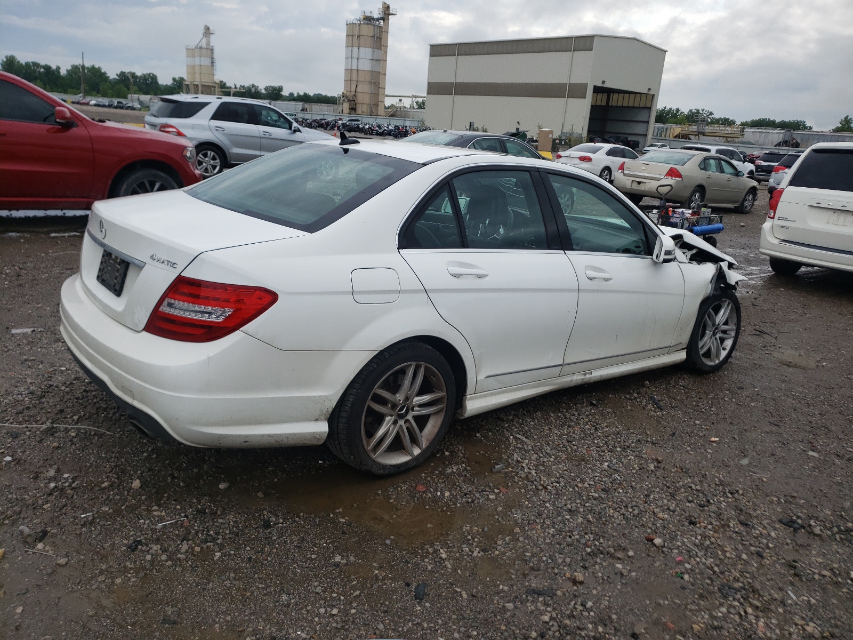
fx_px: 641
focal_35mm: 26
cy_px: 320
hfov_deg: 67.3
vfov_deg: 53.1
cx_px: 426
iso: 50
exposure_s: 1/3333
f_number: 1.5
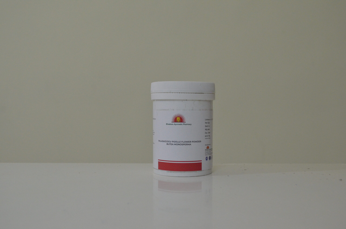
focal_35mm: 39
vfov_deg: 34.1
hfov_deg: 49.6
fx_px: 374
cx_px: 173
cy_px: 114
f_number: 5
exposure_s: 1/100
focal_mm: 26
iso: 1250
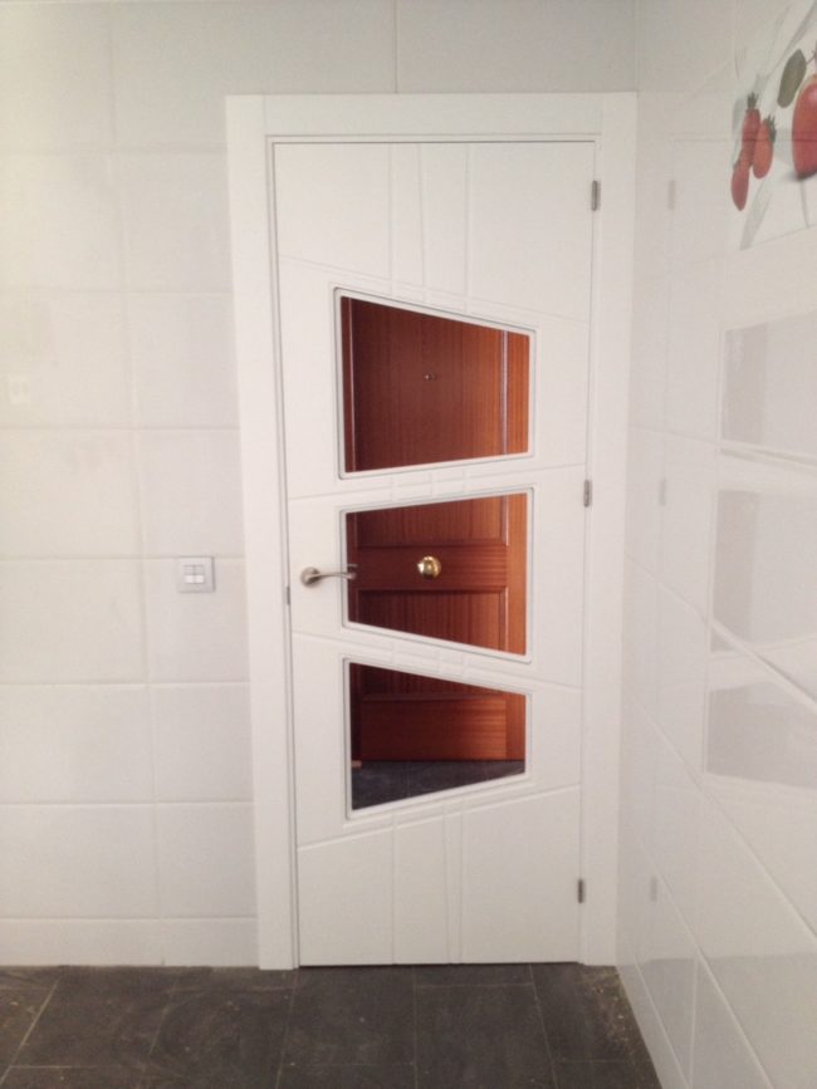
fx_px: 1102
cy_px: 544
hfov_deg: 40.7
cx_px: 408
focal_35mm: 35
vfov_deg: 52.6
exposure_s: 1/20
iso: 125
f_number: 2.4
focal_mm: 4.28
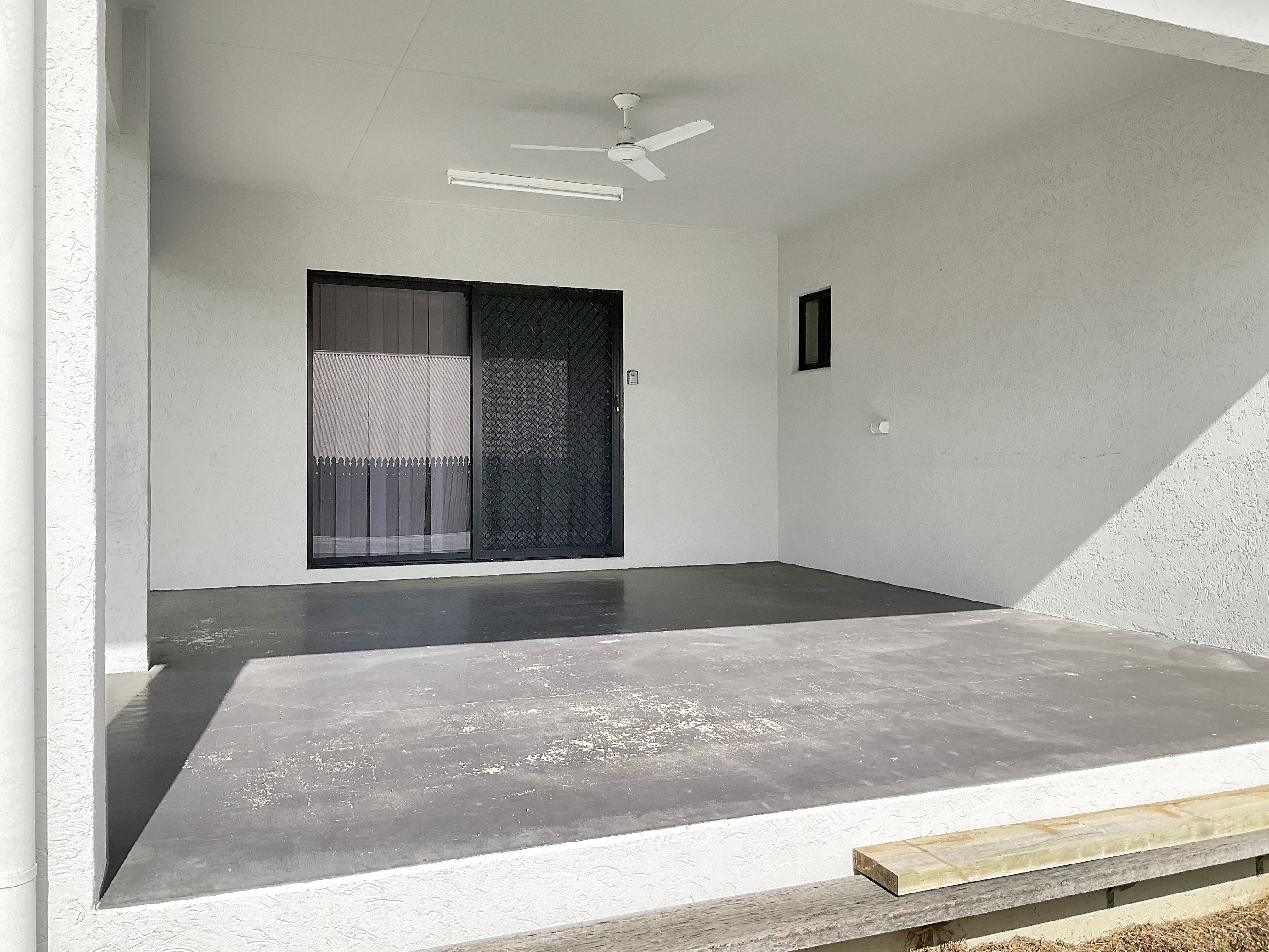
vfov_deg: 48.2
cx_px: 634
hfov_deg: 61.7
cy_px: 476
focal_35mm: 29
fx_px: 1063
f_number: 1.8
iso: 25
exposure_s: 1/1055
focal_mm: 3
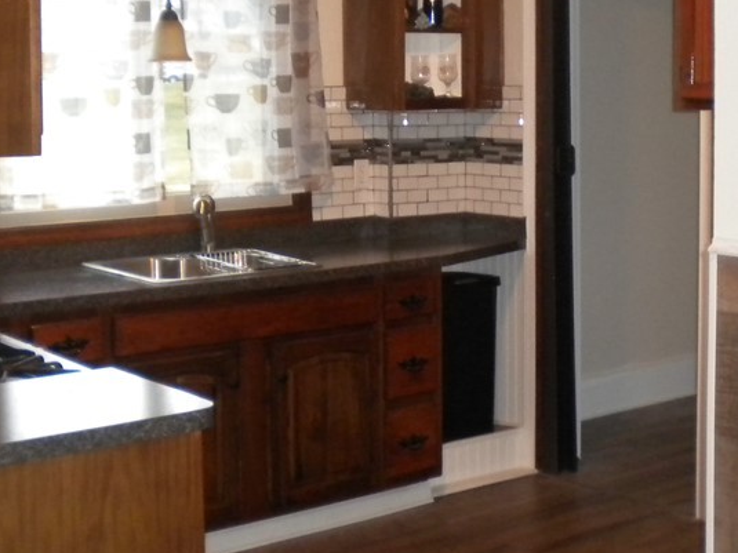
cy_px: 207
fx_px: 1428
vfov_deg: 21.9
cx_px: 440
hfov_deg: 28.9
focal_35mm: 67
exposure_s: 1/30
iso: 400
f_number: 3.1
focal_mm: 6.3
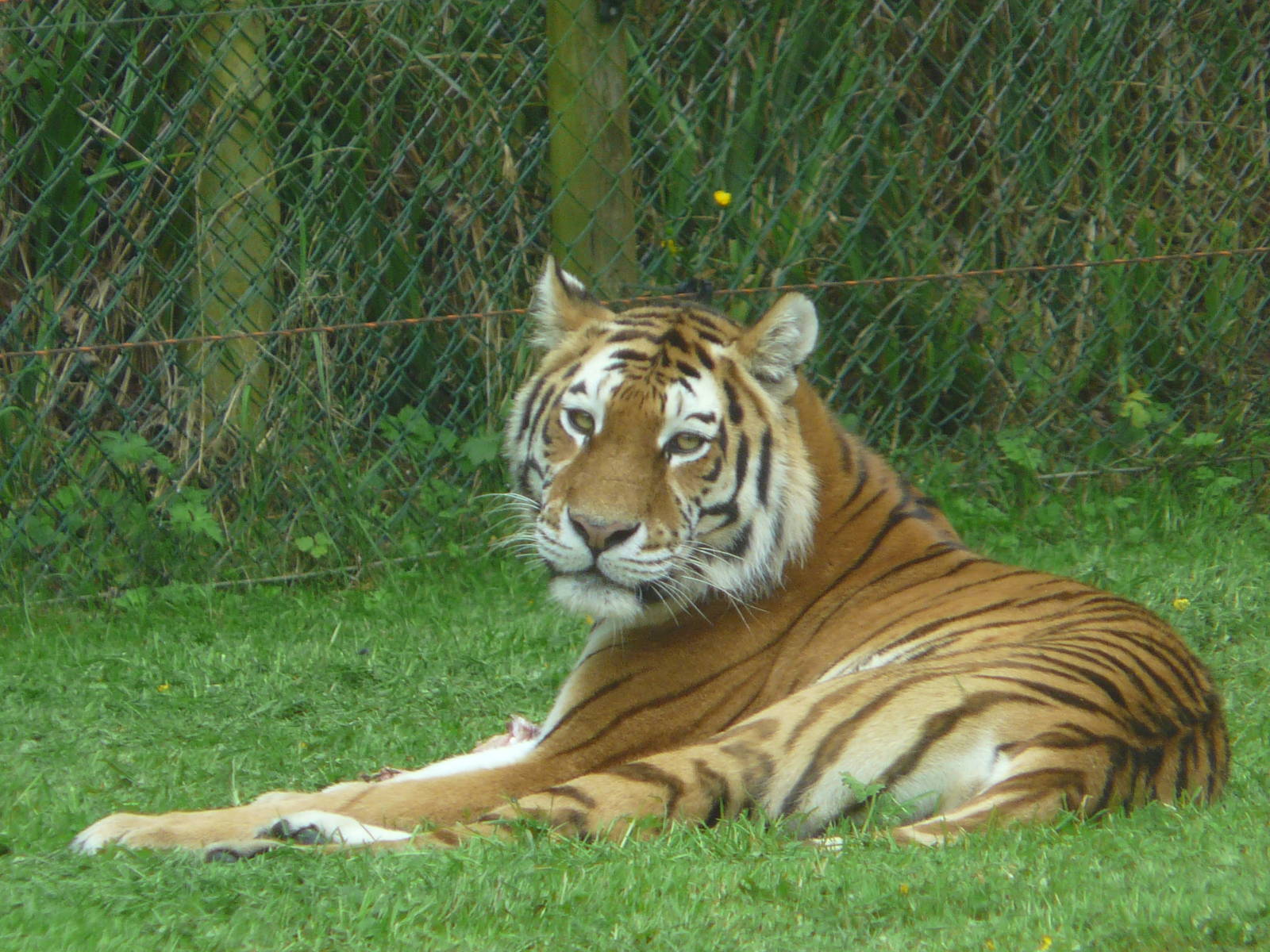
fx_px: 29057
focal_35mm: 792
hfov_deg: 2.5
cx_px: 635
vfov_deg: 1.9
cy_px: 476
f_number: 4.2
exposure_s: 1/125
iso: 100
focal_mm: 81.6
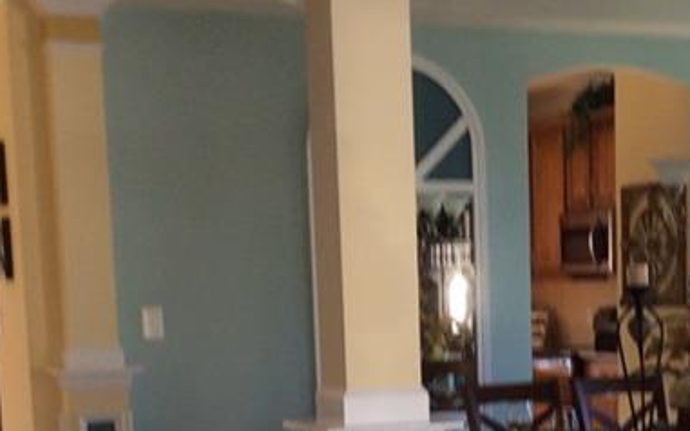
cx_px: 587
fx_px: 1711
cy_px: 503
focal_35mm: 91
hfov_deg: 22.4
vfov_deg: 14.0
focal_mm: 3.3
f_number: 2.4
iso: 40
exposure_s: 1/40
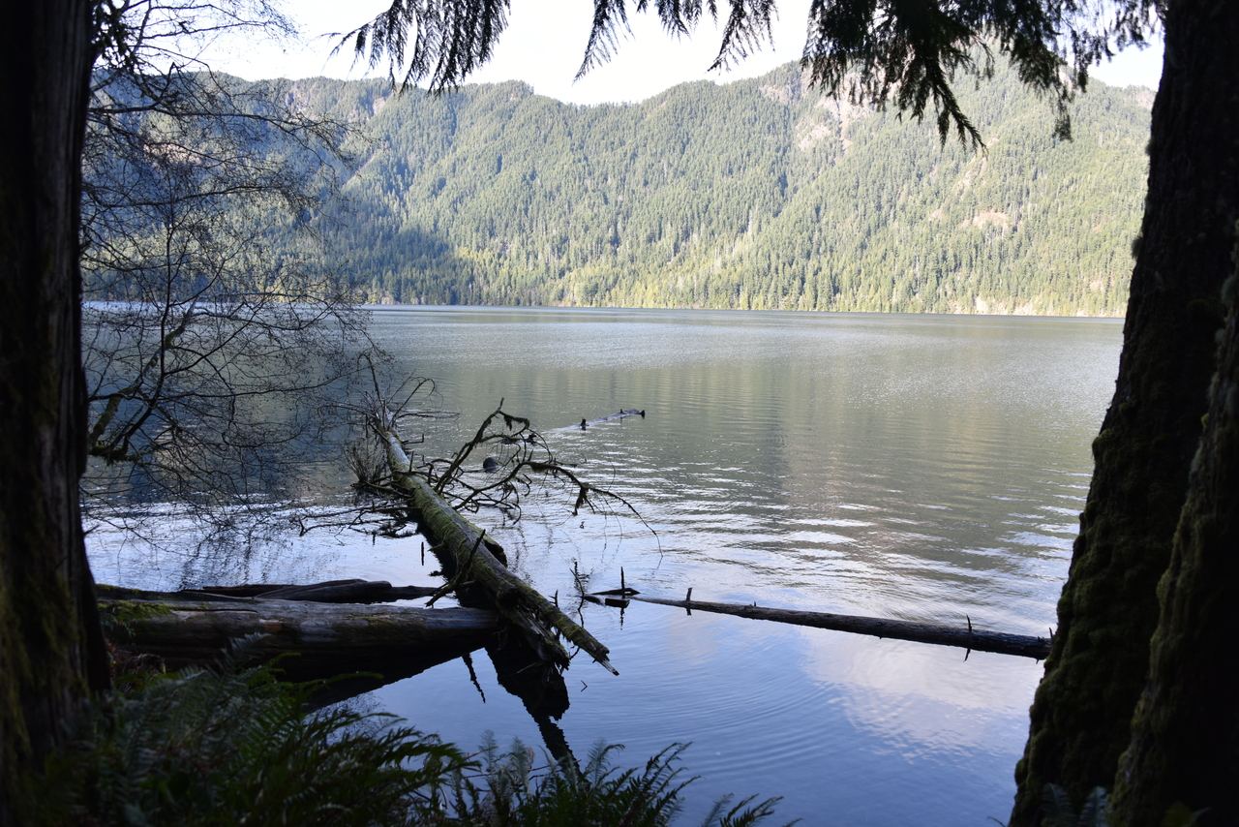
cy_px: 414
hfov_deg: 65.5
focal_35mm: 28
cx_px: 620
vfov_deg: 46.4
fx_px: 964
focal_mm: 28
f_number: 5
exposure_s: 1/100
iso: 100
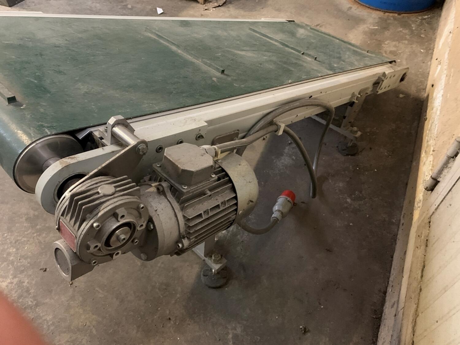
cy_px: 172
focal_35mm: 26
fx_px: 346
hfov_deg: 67.3
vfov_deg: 53.1
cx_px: 230
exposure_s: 1/26
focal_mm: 4.25
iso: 640
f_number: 1.8
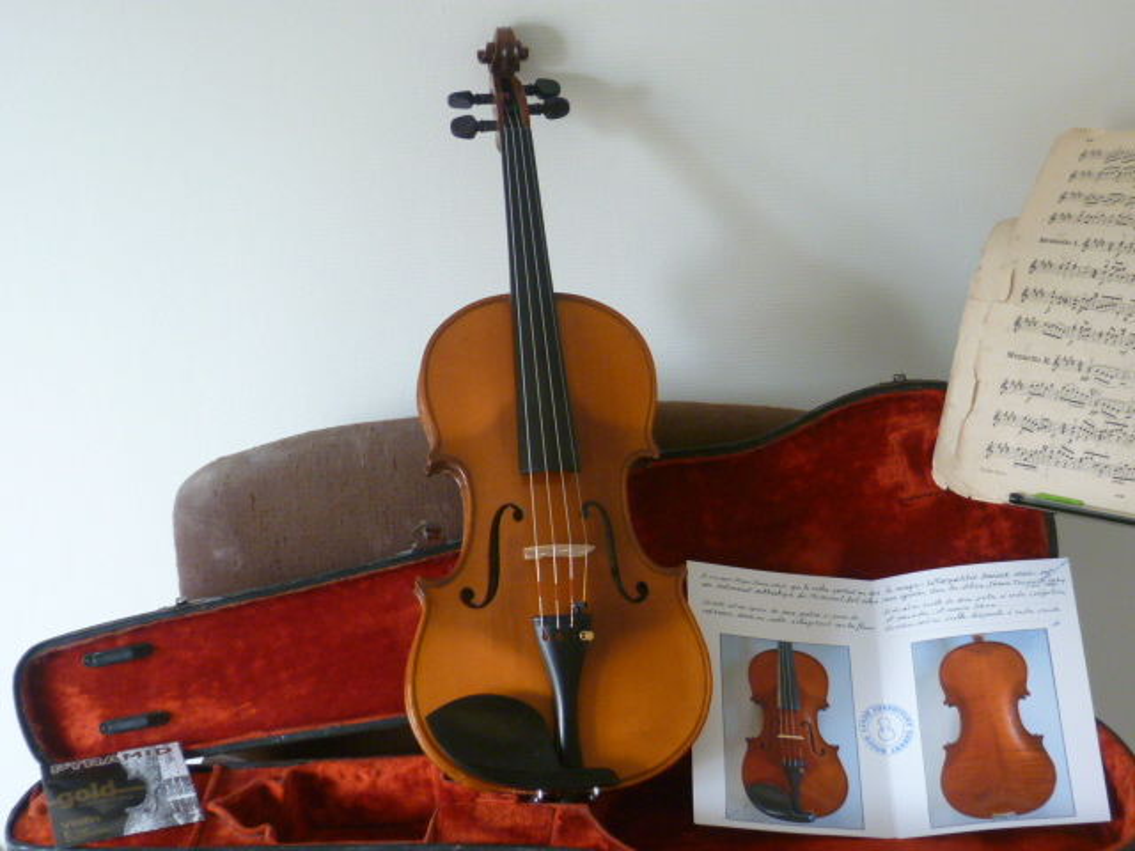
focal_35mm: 55
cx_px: 568
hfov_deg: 34.9
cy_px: 426
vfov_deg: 26.6
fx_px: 1803
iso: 400
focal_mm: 9.8
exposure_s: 1/25
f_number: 3.8
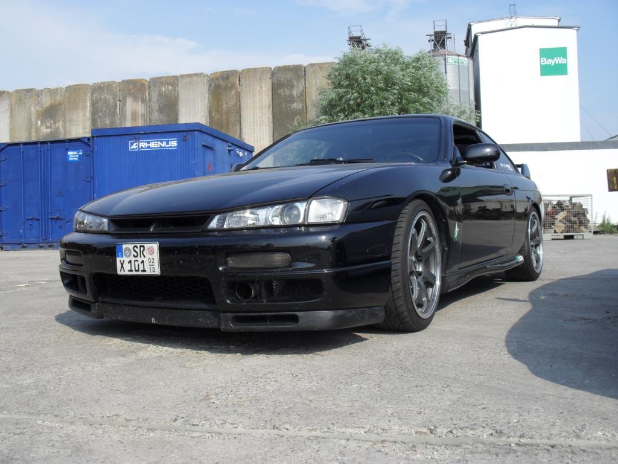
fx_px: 625
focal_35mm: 35
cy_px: 232
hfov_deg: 52.6
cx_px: 309
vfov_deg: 40.7
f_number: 8.4
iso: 100
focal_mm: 6.3
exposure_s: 1/180
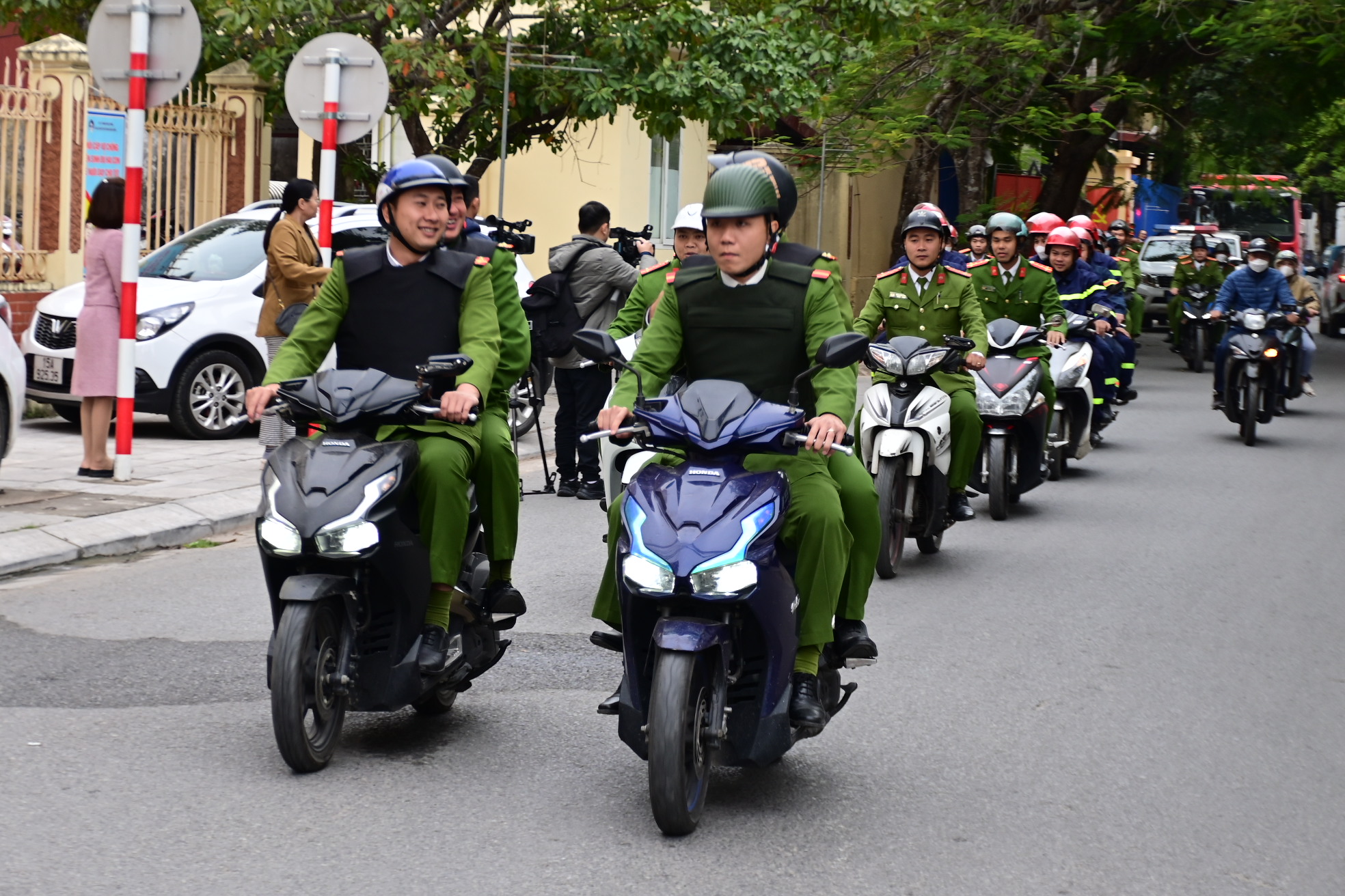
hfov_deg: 24.2
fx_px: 3138
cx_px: 672
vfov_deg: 16.3
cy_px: 448
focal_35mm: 84
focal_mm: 56
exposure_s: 1/200
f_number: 4.8
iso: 250
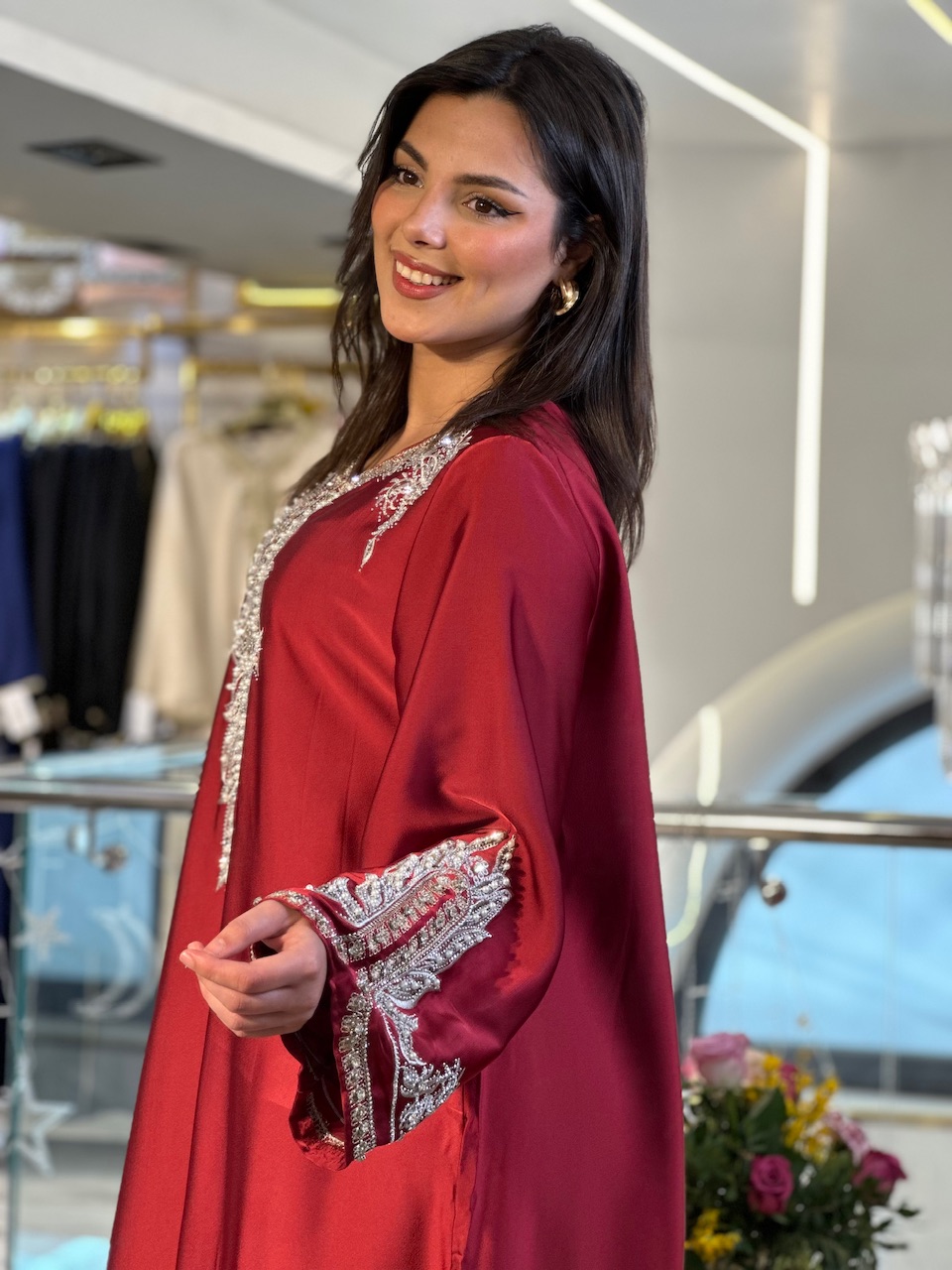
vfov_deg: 25.3
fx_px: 2824
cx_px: 476
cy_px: 635
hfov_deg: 19.1
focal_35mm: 77
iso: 80
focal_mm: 9
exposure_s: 1/100
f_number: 2.8
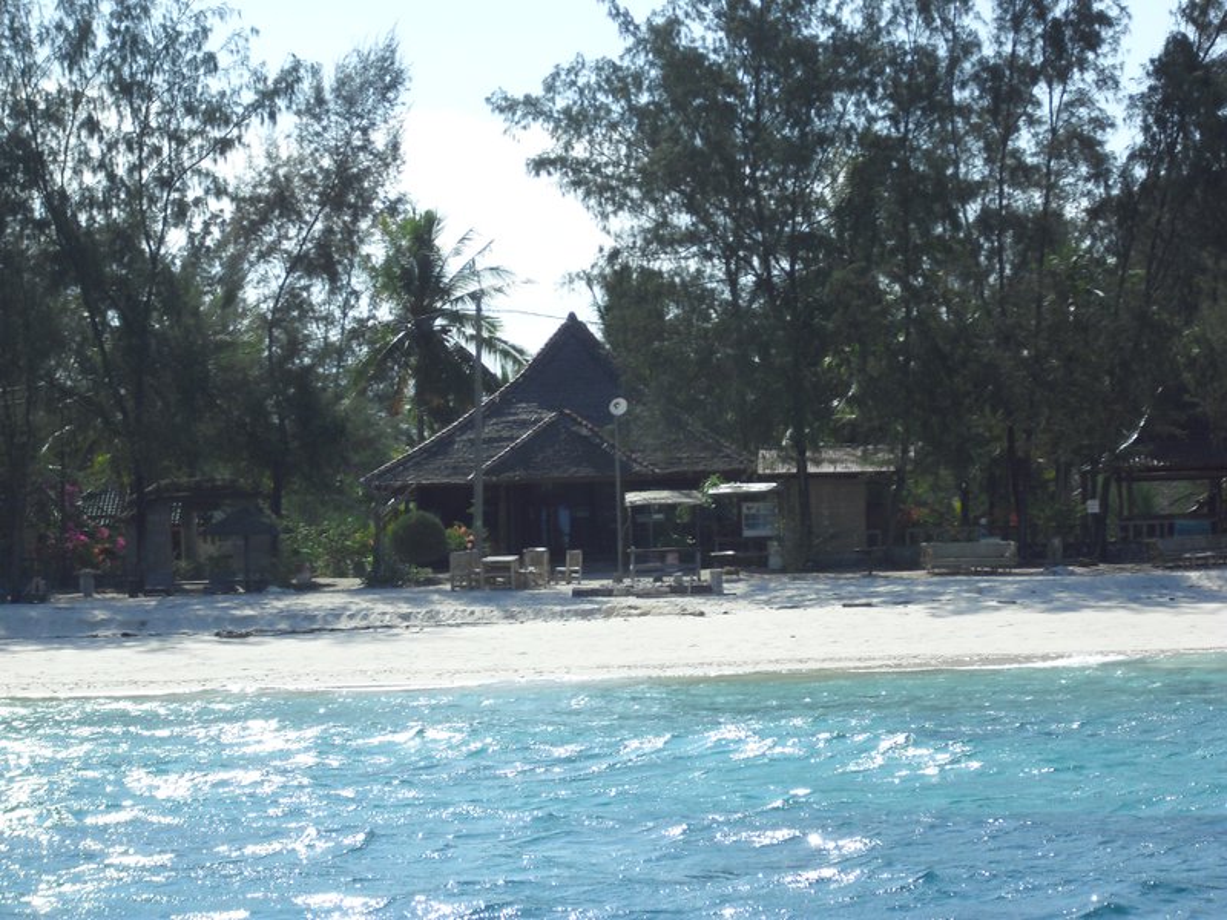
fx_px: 4005
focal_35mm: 113
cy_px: 460
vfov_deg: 13.1
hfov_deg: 17.4
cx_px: 614
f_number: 5.2
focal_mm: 18.6
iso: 100
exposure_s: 1/800
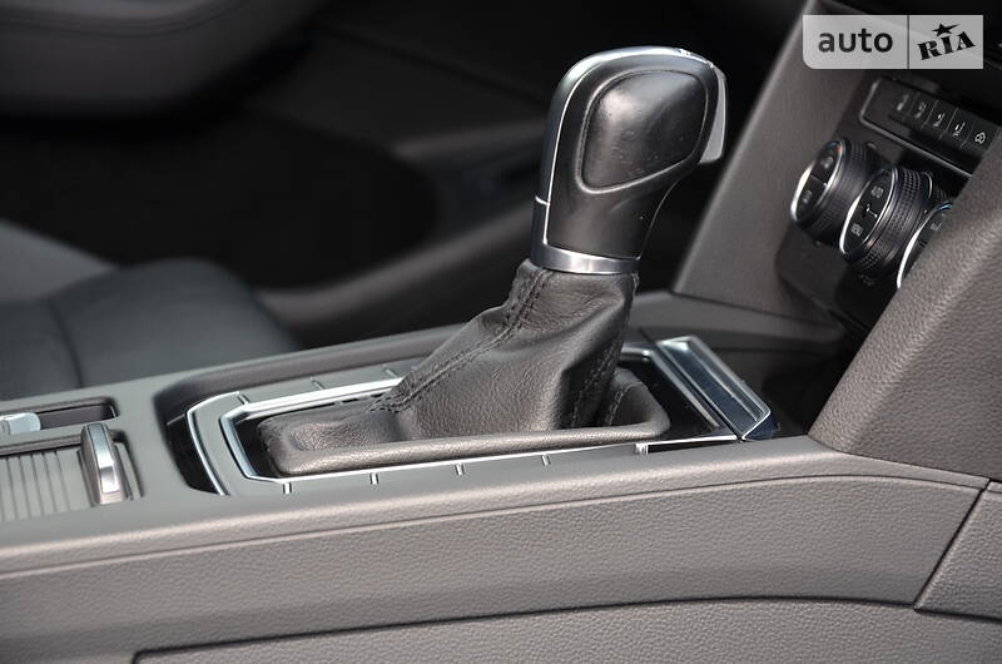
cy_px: 332
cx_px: 501
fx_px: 3125
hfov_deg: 18.2
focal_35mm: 112
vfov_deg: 12.1
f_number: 5.6
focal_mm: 75
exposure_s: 1/125
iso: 280
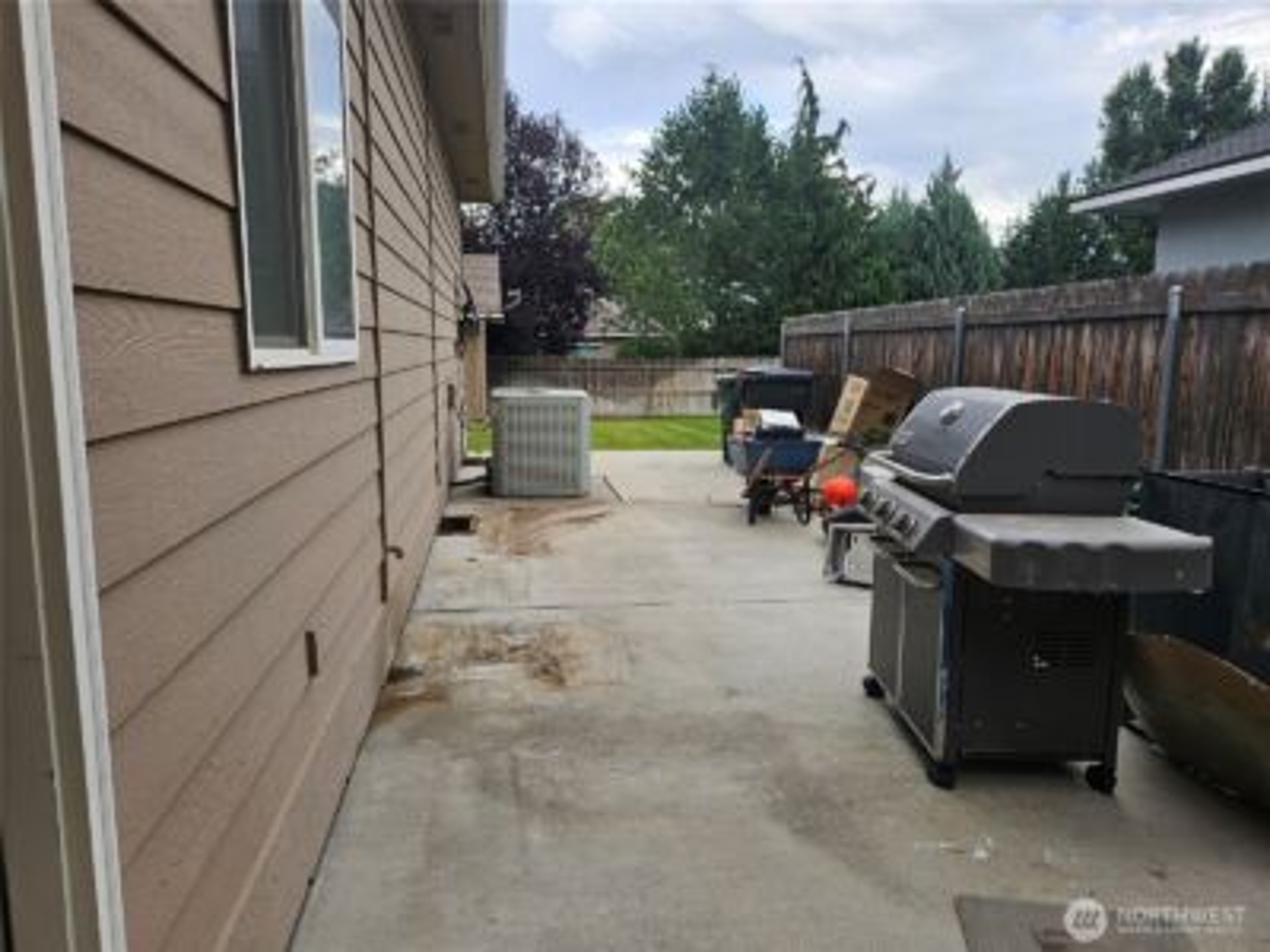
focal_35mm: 23
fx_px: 844
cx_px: 635
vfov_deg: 58.9
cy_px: 476
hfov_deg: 73.9
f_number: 1.8
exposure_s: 1/480
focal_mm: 5.4
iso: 25
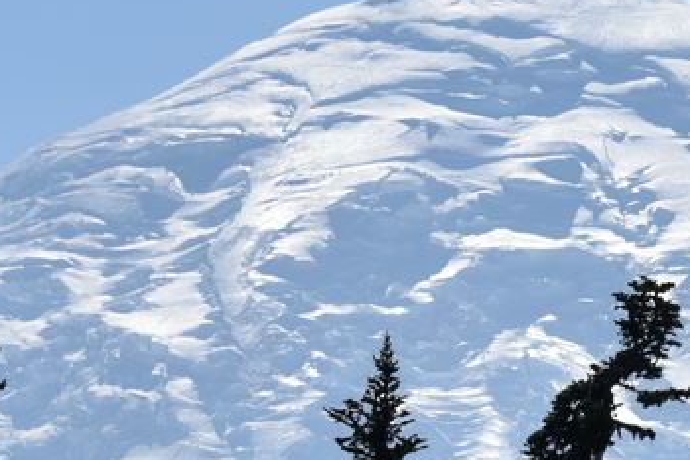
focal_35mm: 494
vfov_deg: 2.8
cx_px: 1003
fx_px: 9463
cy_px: 594
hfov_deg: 4.2
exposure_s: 1/400
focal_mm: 135
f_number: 10
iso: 100
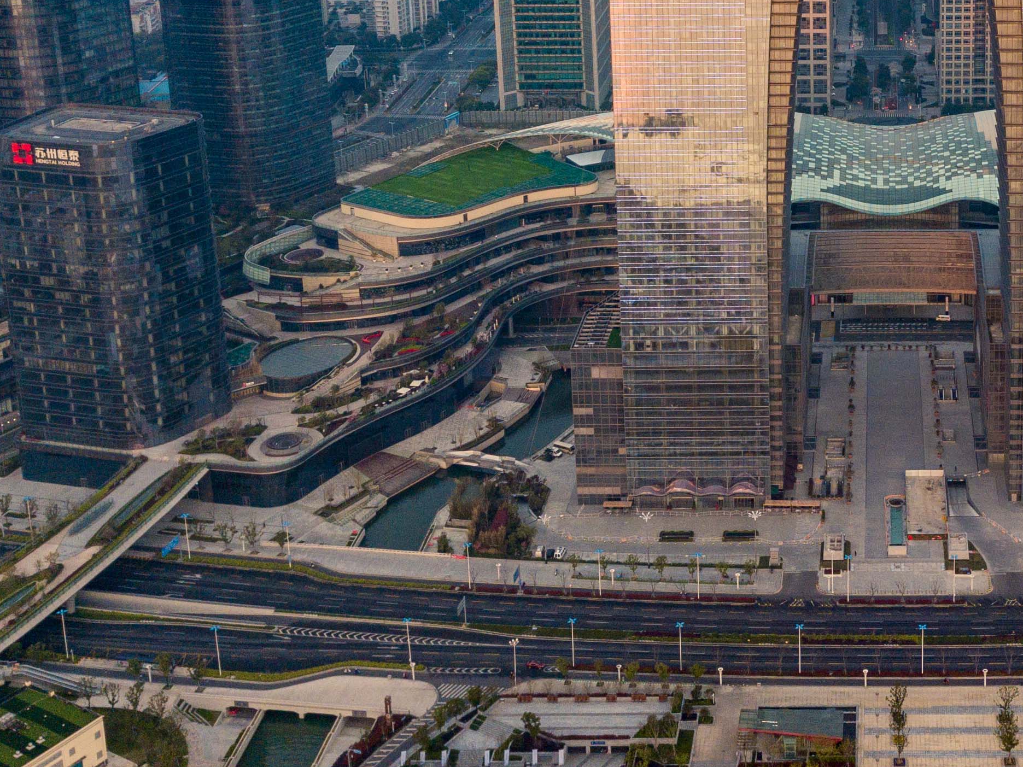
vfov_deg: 26.0
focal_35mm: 54
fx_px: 1596
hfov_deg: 33.9
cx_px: 892
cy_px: 48
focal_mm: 4.73
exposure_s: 1/100
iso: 136
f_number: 2.2
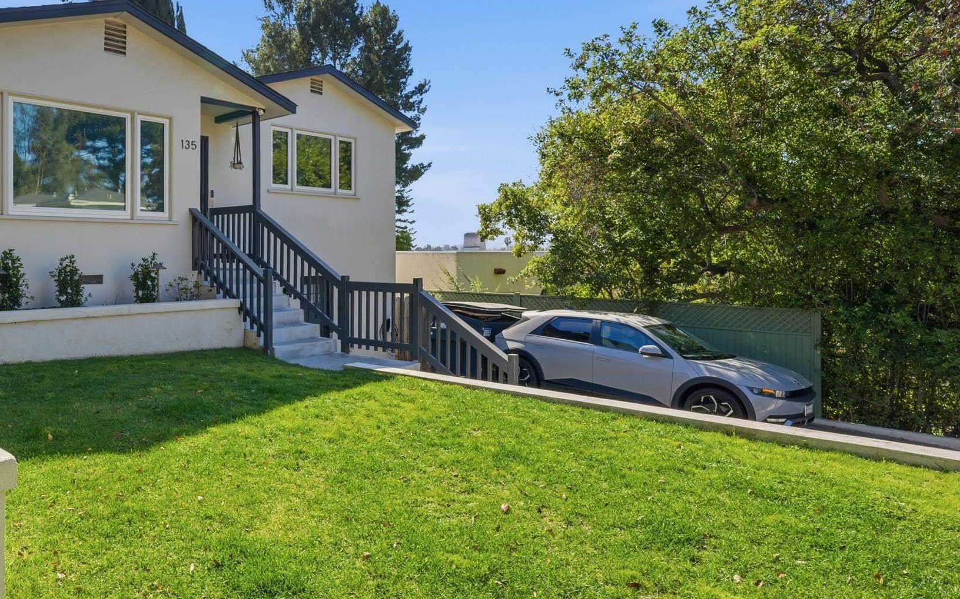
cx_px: 254
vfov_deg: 49.0
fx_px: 654
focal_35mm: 25
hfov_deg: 68.4
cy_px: 242
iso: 200
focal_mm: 16
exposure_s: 1/1600
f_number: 8
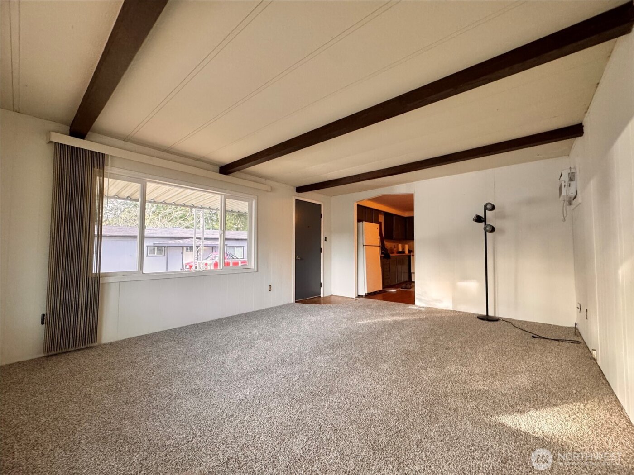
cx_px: 317
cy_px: 238
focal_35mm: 14
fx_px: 256
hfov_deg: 102.1
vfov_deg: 85.7
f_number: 2.2
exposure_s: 1/74
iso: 320
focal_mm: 2.22
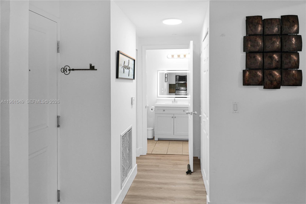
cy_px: 102
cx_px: 153
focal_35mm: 27
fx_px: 229
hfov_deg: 67.4
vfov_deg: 47.9
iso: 125
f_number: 4
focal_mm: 18
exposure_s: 1/30
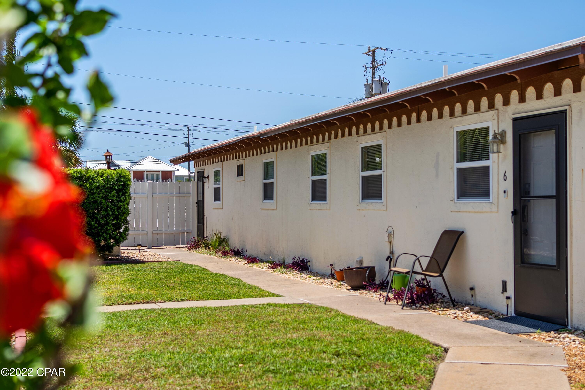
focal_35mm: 52
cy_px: 195
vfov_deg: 26.0
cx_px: 292
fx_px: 845
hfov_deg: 38.2
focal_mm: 35
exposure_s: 1/1000
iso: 50
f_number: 3.2
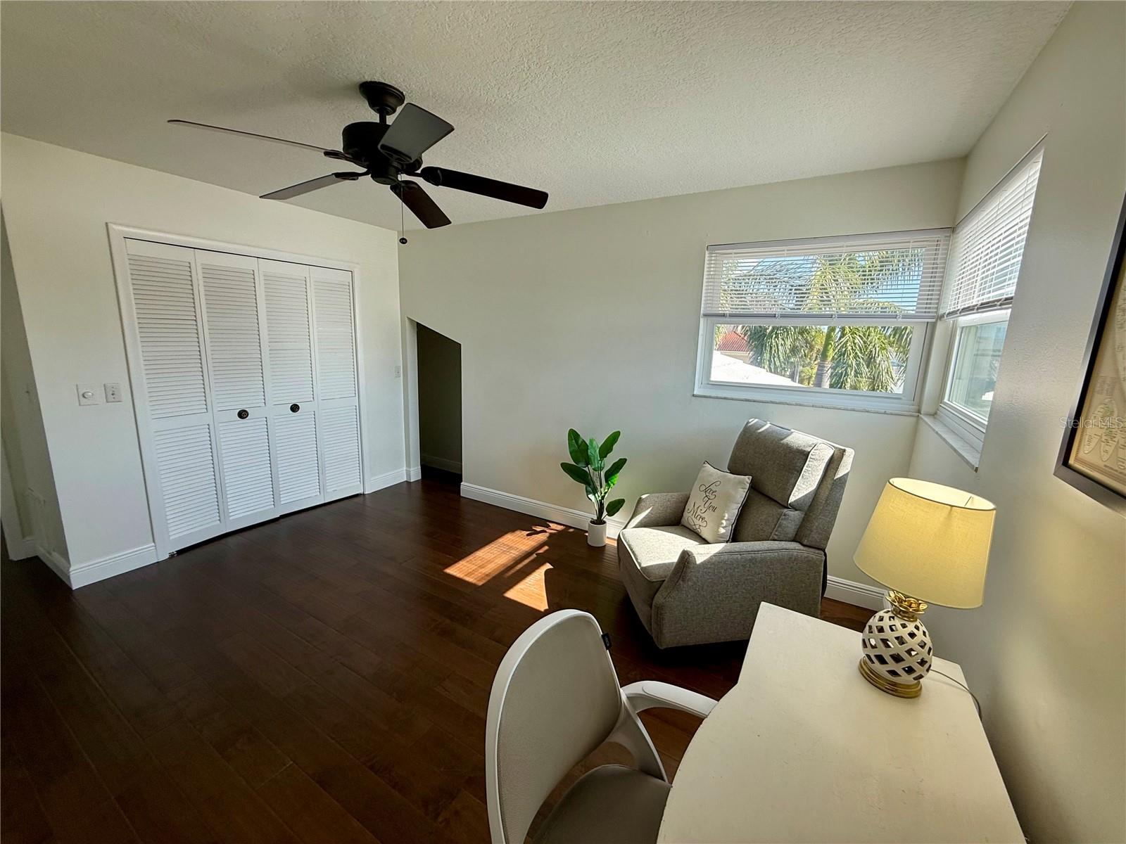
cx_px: 563
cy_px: 422
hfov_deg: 102.1
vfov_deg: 85.7
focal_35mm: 14
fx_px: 455
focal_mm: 2.22
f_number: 2.2
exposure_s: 1/121
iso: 64
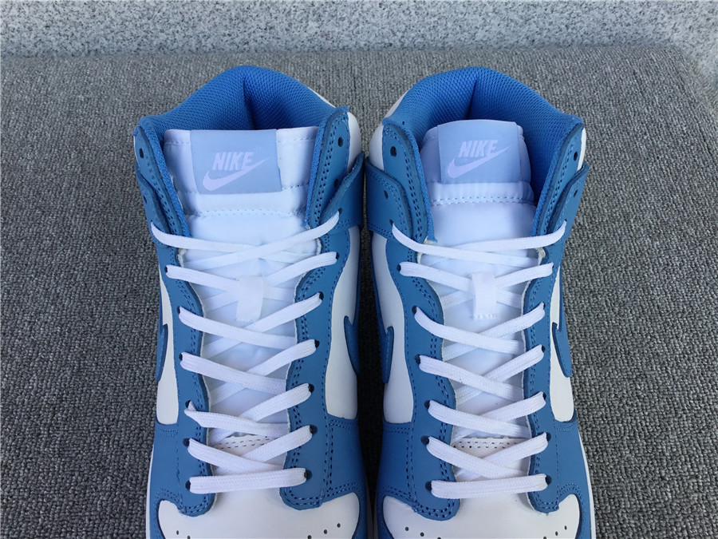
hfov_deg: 58.4
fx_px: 643
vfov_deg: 45.4
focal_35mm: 31
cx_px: 359
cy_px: 270
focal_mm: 3.3
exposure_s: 1/411
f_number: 2.4
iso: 25
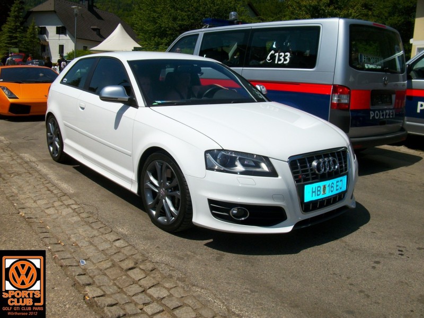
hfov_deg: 54.0
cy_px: 159
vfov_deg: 41.8
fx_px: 416
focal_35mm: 34
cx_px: 212
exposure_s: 1/723
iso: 80
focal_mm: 5.7
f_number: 5.5
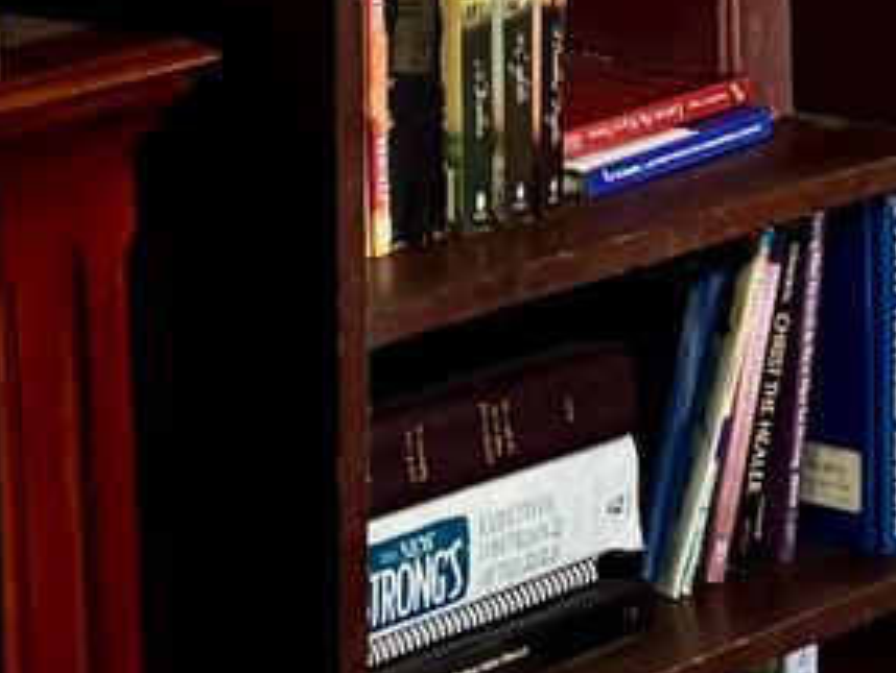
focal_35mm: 186
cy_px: -319
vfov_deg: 7.9
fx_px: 4818
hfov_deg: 10.6
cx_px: 824
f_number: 1.6
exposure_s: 1/30
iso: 500
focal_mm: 5.96
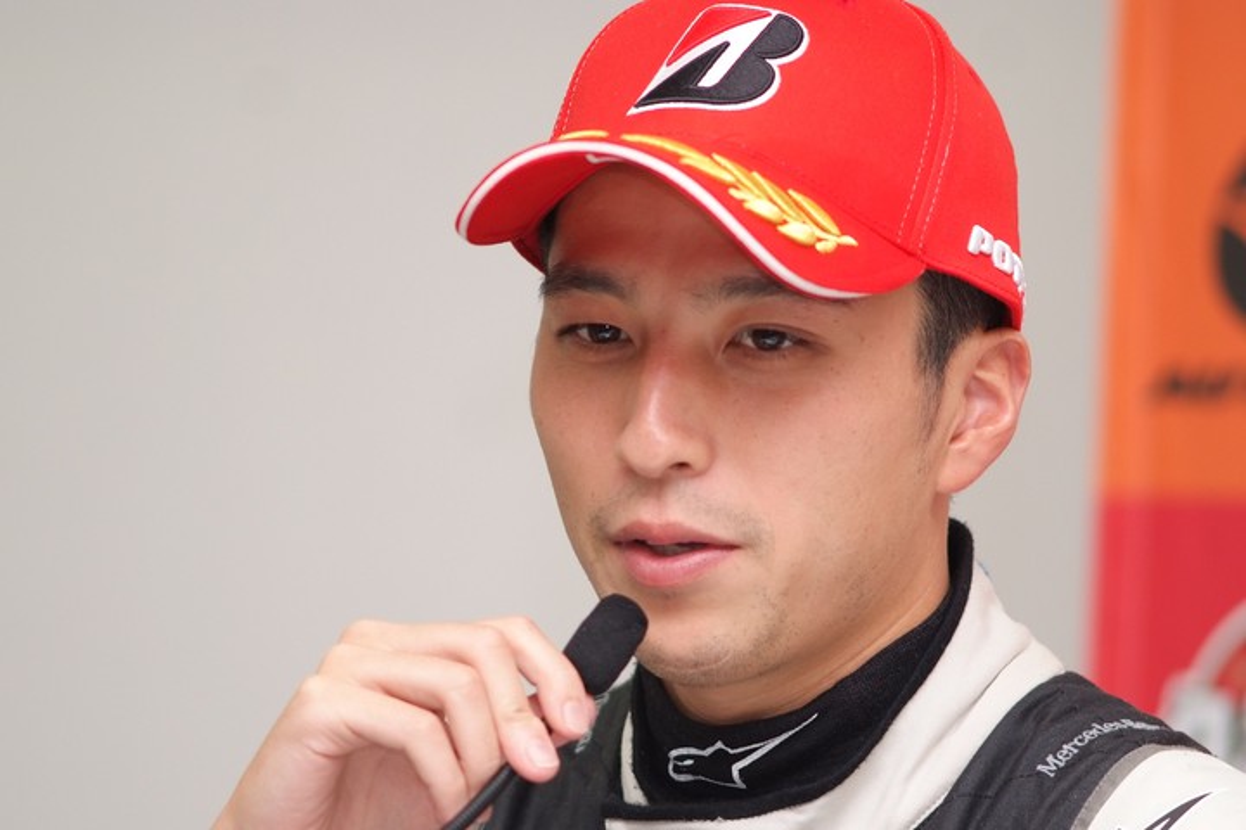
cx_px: 623
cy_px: 415
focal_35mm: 270
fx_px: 9344
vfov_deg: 5.1
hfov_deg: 7.6
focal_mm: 180
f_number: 2.8
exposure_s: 1/250
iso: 400
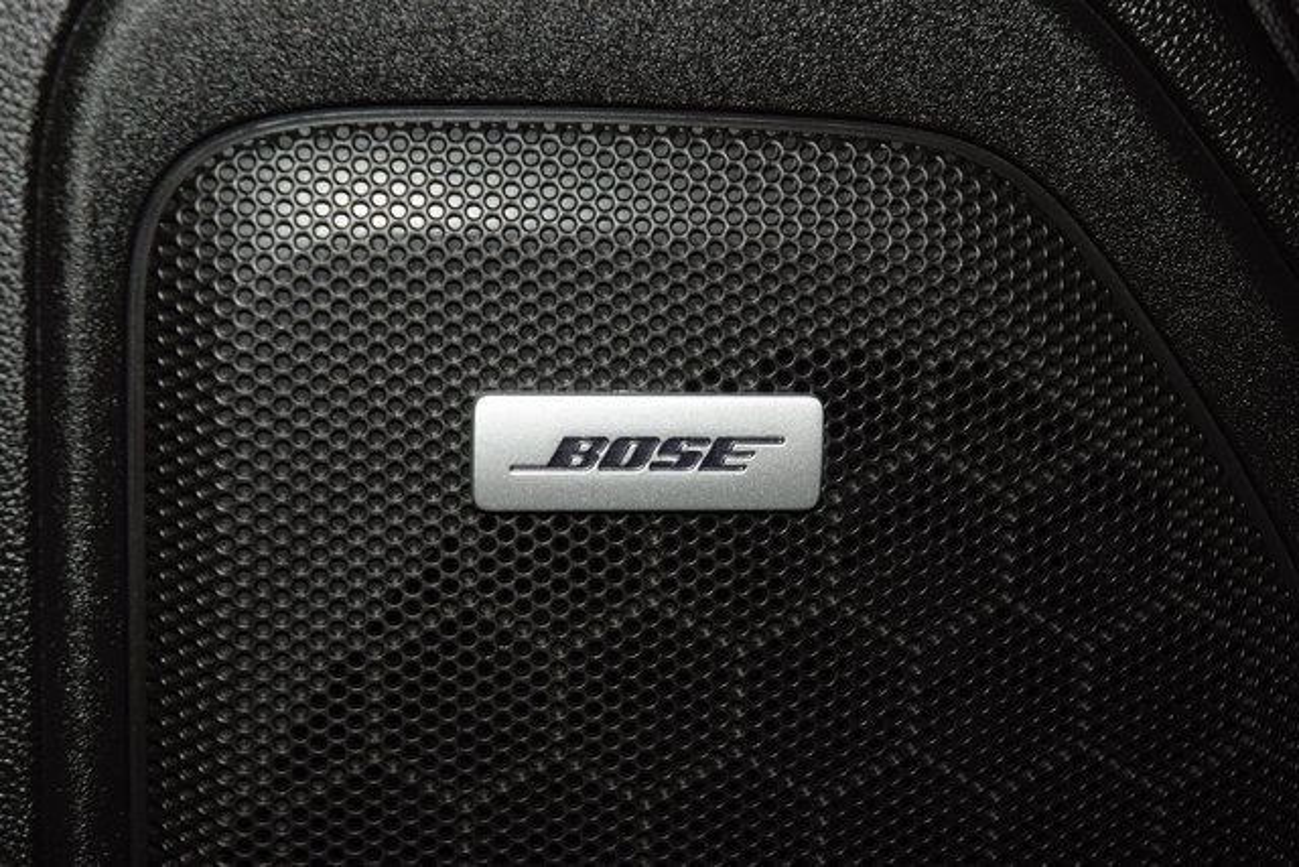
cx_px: 650
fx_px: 2977
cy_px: 434
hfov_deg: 24.6
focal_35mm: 82
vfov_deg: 16.6
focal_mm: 55
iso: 100
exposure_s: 1/60
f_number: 8
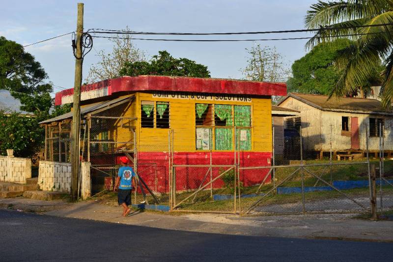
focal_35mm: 70
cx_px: 196
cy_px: 131
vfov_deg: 19.5
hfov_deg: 28.8
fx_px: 764
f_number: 8
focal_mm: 70
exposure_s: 1/250
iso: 250
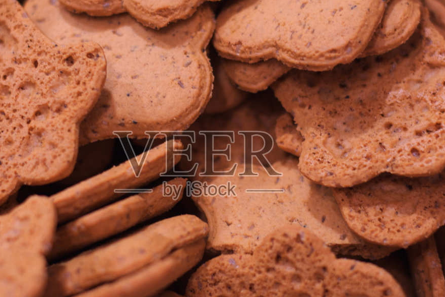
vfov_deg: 10.0
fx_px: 1693
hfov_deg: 15.0
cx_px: 199
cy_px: 166
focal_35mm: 137
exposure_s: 1/100
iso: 400
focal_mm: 50
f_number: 2.8
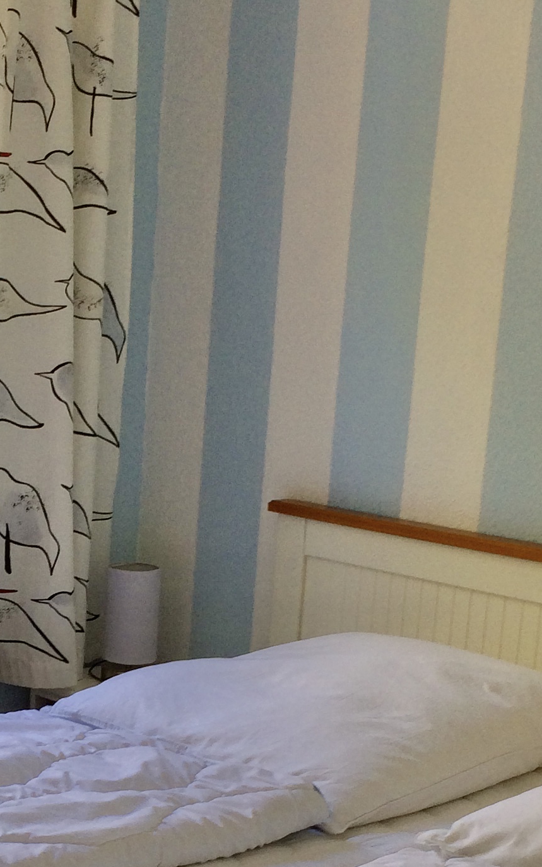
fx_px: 1725
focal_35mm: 73
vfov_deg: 27.6
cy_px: 697
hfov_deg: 17.7
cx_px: 90
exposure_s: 1/50
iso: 40
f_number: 2.2
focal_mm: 4.15
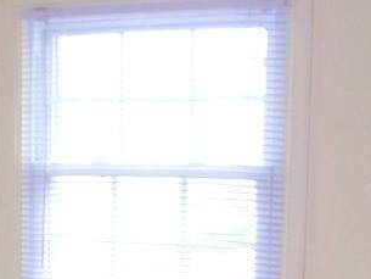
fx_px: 1222
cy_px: 389
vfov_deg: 12.5
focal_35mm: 114
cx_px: 169
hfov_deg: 17.3
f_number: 2.7
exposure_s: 1/60
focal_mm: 5.6
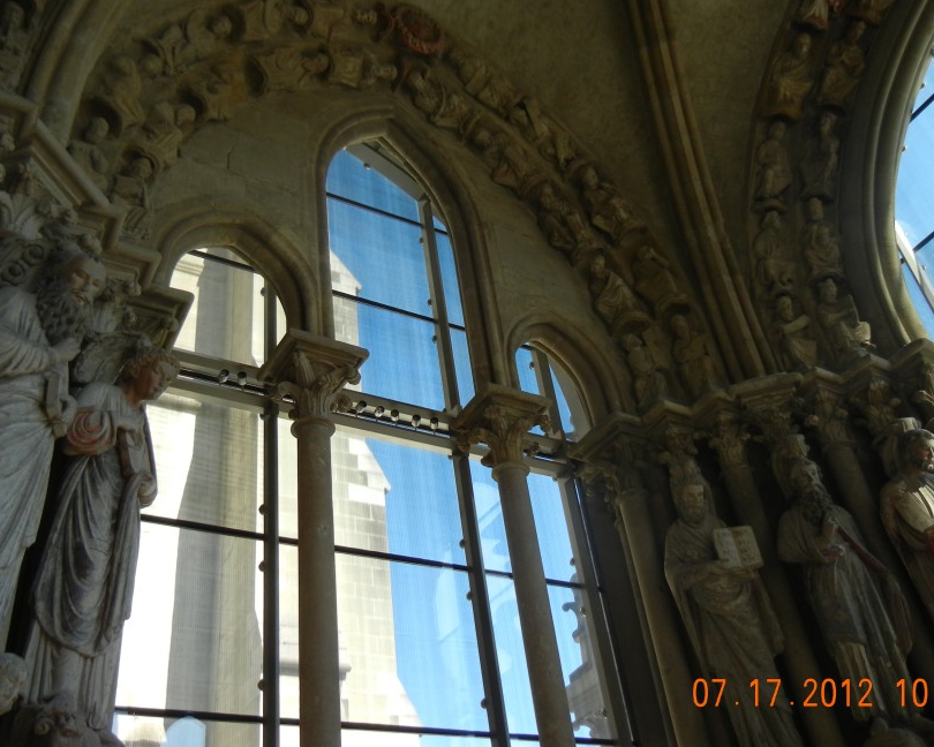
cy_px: 342
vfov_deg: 40.1
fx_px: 1023
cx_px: 465
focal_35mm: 37
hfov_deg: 49.1
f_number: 3.5
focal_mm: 5.4
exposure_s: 1/139
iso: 160
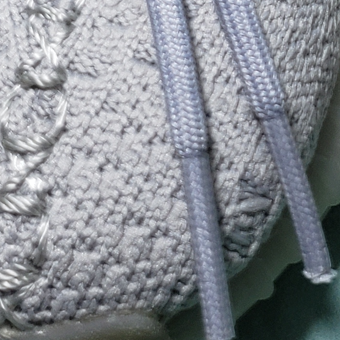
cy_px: -310
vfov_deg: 12.0
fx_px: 1456
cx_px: 373
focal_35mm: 131
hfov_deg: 13.1
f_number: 1.5
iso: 50
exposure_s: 1/289
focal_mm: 4.3
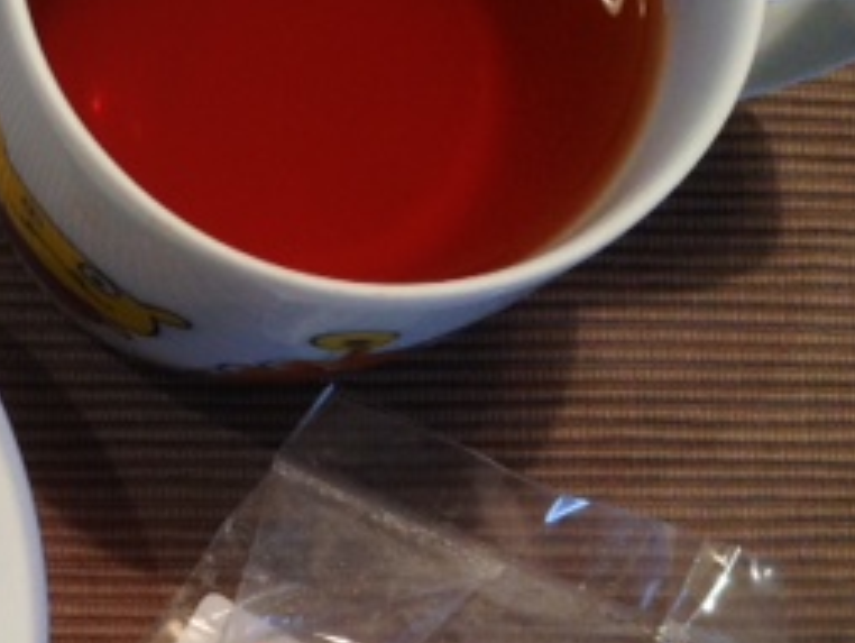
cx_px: -182
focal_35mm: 83
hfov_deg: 21.7
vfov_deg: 17.6
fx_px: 2052
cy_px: 535
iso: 125
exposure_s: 1/20
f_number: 2.4
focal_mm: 4.12
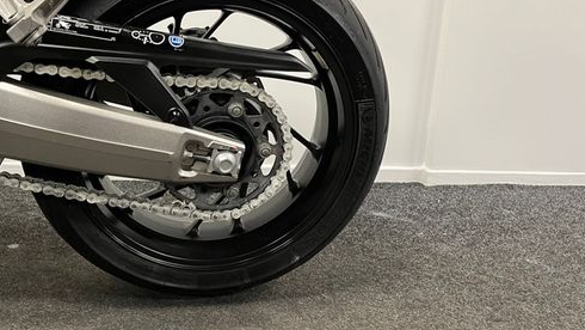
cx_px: 211
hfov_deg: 53.3
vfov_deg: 31.8
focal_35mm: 37
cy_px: 111
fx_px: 574
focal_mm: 5.1
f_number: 1.6
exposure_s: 1/50
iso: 160
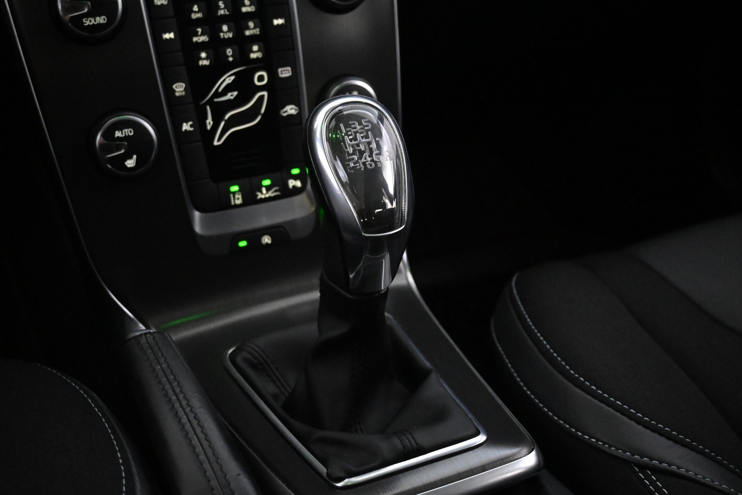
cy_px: 248
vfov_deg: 29.9
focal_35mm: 45
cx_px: 371
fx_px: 927
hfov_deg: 43.6
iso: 8000
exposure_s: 1/50
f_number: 4.8
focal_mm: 30
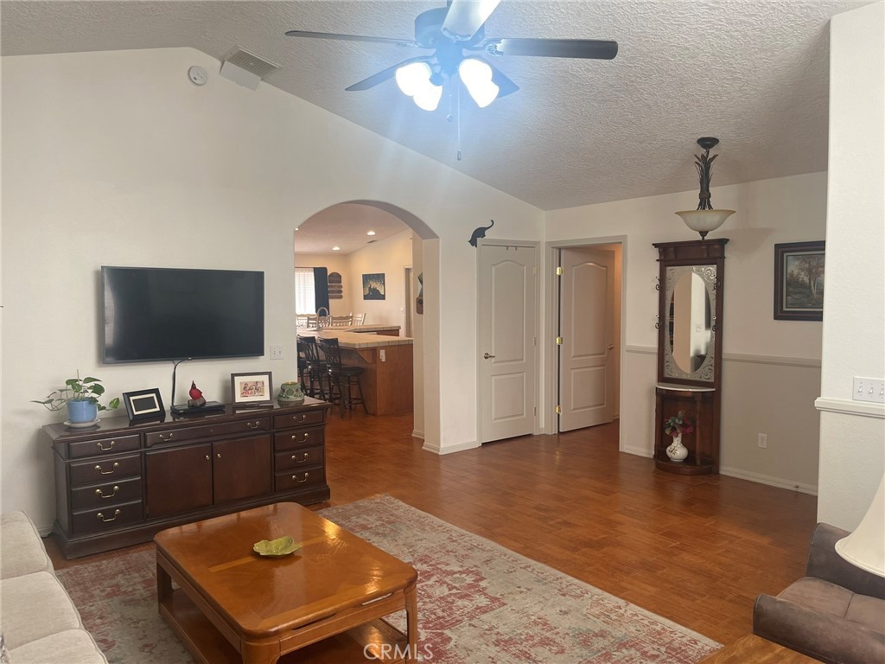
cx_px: 442
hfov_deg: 69.4
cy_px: 332
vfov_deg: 54.9
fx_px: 639
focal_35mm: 25
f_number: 1.6
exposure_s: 1/120
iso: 125
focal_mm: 5.1
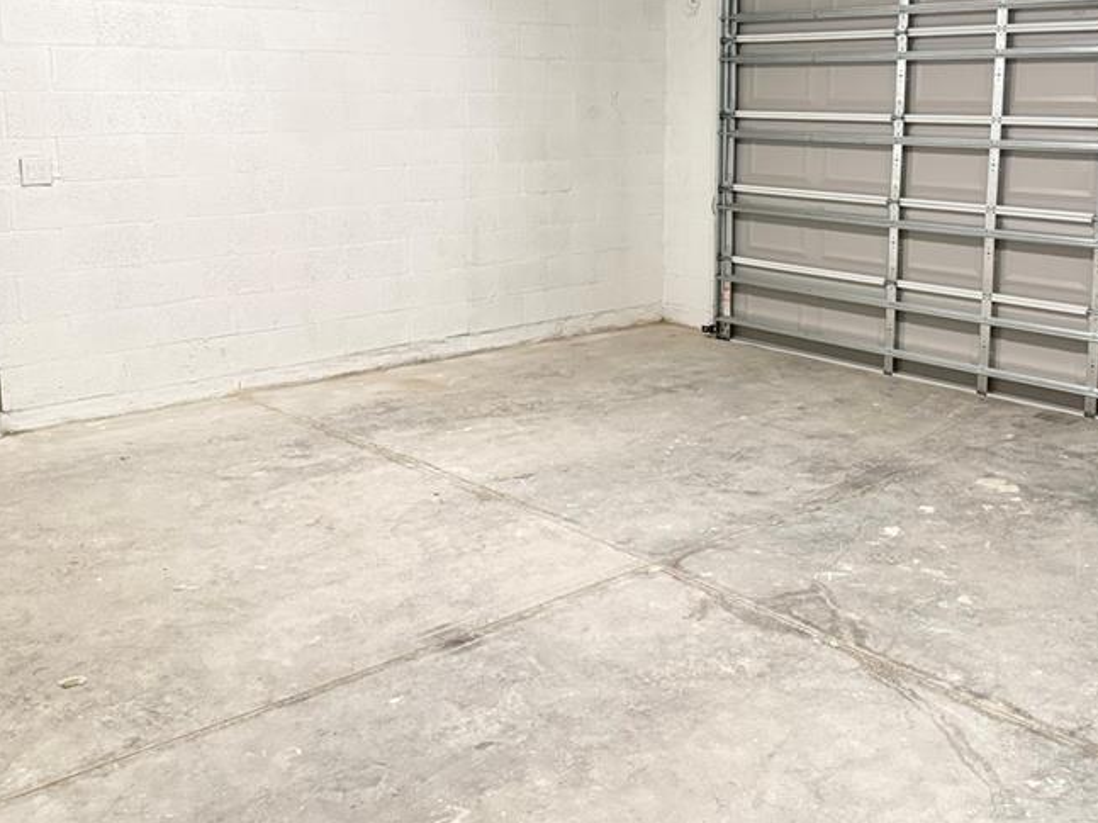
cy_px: 255
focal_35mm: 38
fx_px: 1205
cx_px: 635
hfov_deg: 48.8
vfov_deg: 37.2
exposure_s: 1/40
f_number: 1.78
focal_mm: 6.76
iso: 800
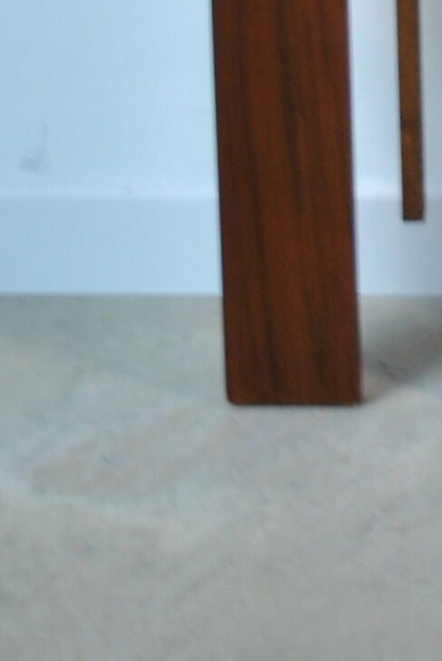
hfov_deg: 5.3
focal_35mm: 256
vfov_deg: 7.6
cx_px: 792
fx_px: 4701
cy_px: -809
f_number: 4.8
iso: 200
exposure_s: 1/25
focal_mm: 32
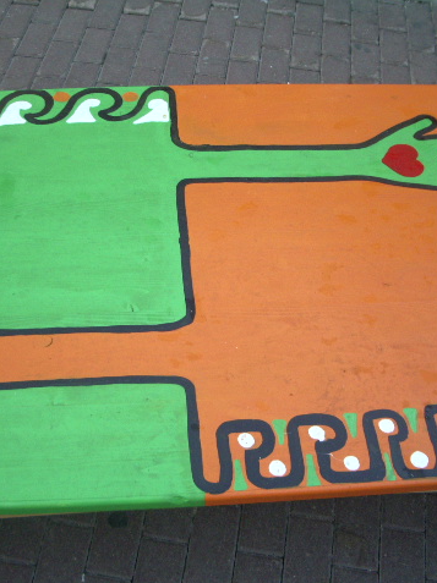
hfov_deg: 30.7
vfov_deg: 40.5
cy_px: 292
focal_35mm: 47
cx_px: 169
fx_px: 792
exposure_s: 1/40
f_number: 2.6
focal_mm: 5.8
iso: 160
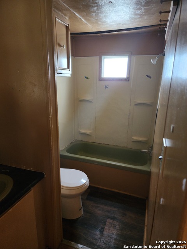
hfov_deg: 58.9
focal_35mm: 23
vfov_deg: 73.9
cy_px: 124
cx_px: 94
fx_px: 166
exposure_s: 1/17
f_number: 1.8
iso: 500
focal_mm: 6.4
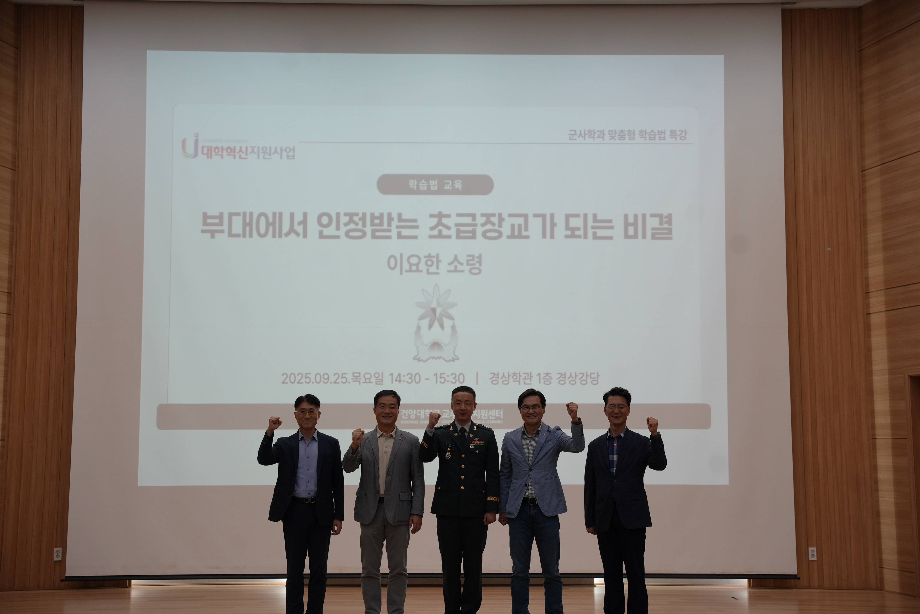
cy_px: 307
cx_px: 460
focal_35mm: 50
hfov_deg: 39.4
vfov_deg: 26.8
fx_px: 1285
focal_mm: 50.3
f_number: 4
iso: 800
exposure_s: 1/160
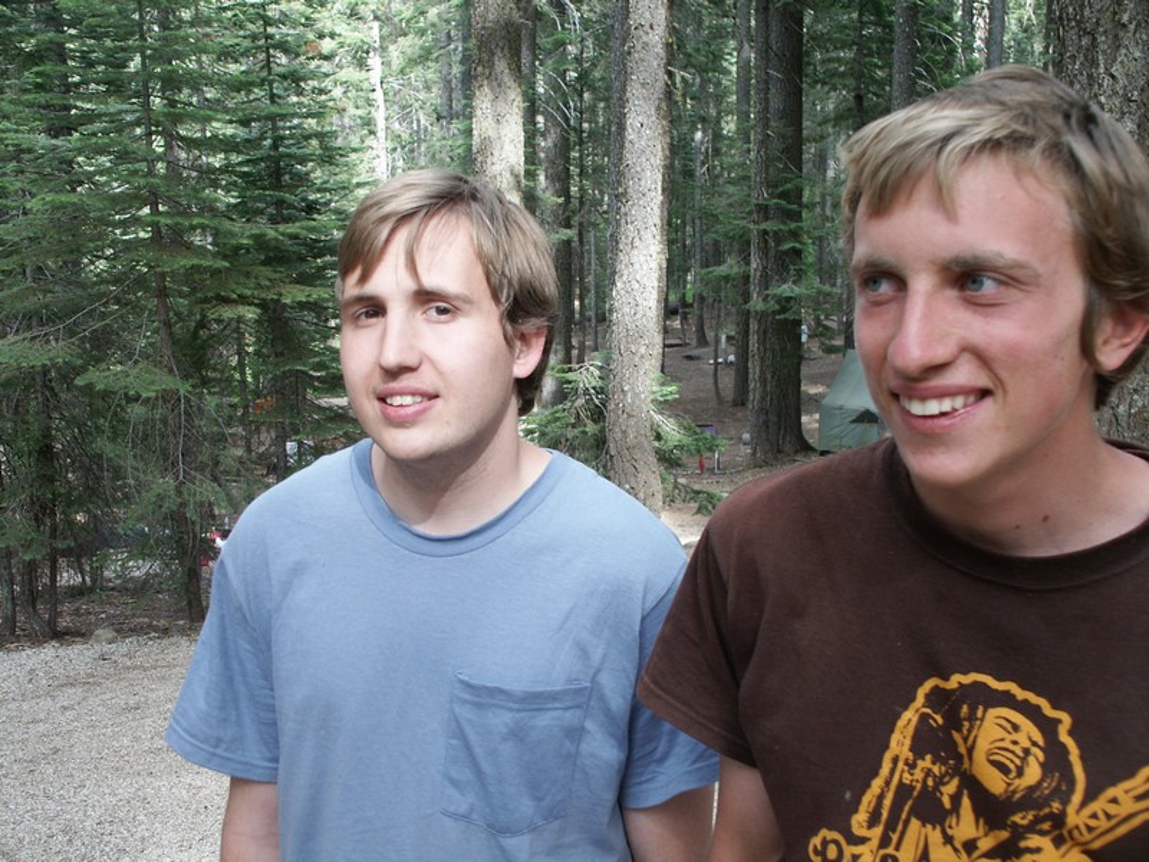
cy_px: 431
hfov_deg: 46.8
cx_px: 574
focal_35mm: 40
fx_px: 1328
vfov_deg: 36.0
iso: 100
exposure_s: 1/90
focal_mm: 10.44
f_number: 3.5
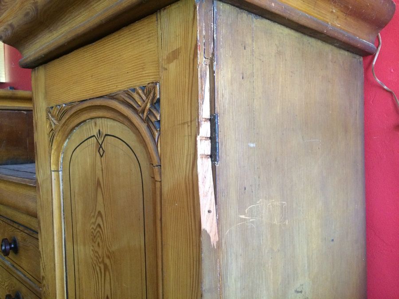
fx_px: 346
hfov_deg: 60.0
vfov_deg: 46.8
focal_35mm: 30
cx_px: 200
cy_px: 150
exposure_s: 1/30
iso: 200
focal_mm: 4.12
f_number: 2.2
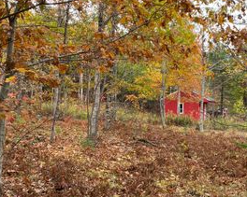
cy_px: 116
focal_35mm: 48
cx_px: 209
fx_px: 351
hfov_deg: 37.0
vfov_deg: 31.4
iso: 32
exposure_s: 1/136
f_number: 1.8
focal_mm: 4.25
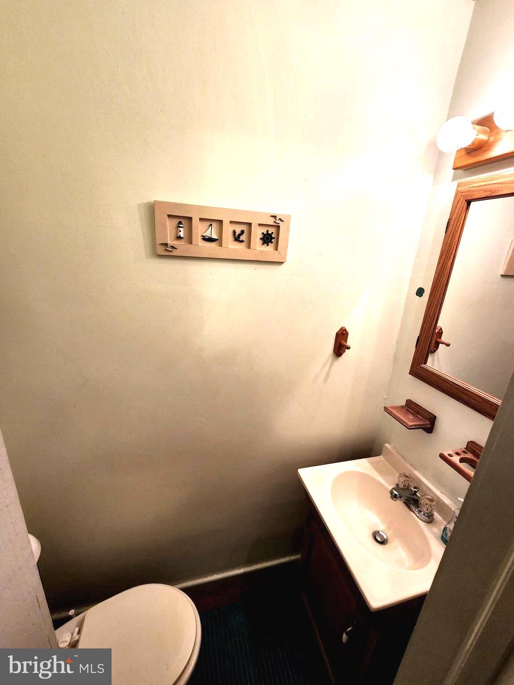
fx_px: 257
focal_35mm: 13
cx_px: 257
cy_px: 342
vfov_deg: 106.2
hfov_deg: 89.9
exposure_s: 1/60
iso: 160
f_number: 2.2
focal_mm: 2.2
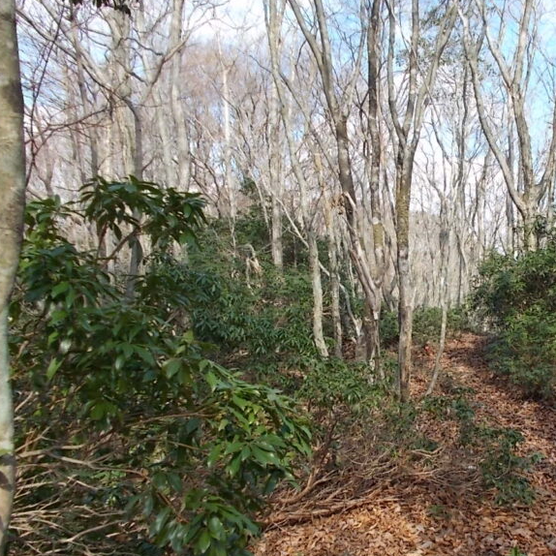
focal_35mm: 41
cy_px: 336
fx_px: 745
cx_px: 437
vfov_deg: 40.7
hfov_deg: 39.5
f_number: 3.2
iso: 80
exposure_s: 1/200
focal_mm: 4.6
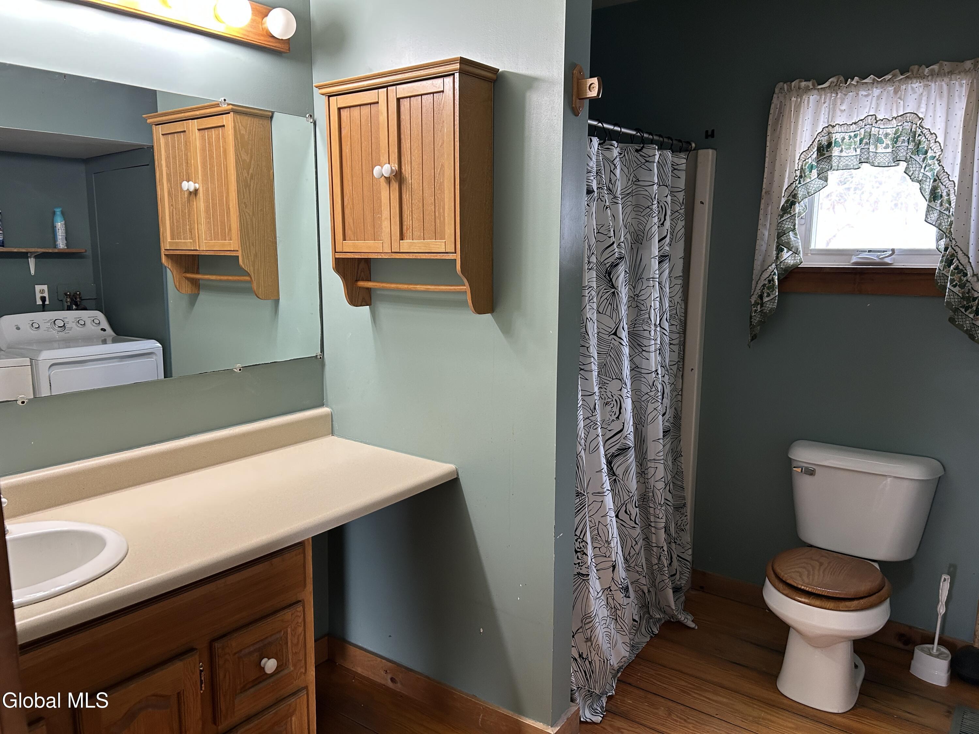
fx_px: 735
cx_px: 490
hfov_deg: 67.3
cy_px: 367
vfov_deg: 53.1
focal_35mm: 26
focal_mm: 5.7
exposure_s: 1/60
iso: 160
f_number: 1.5
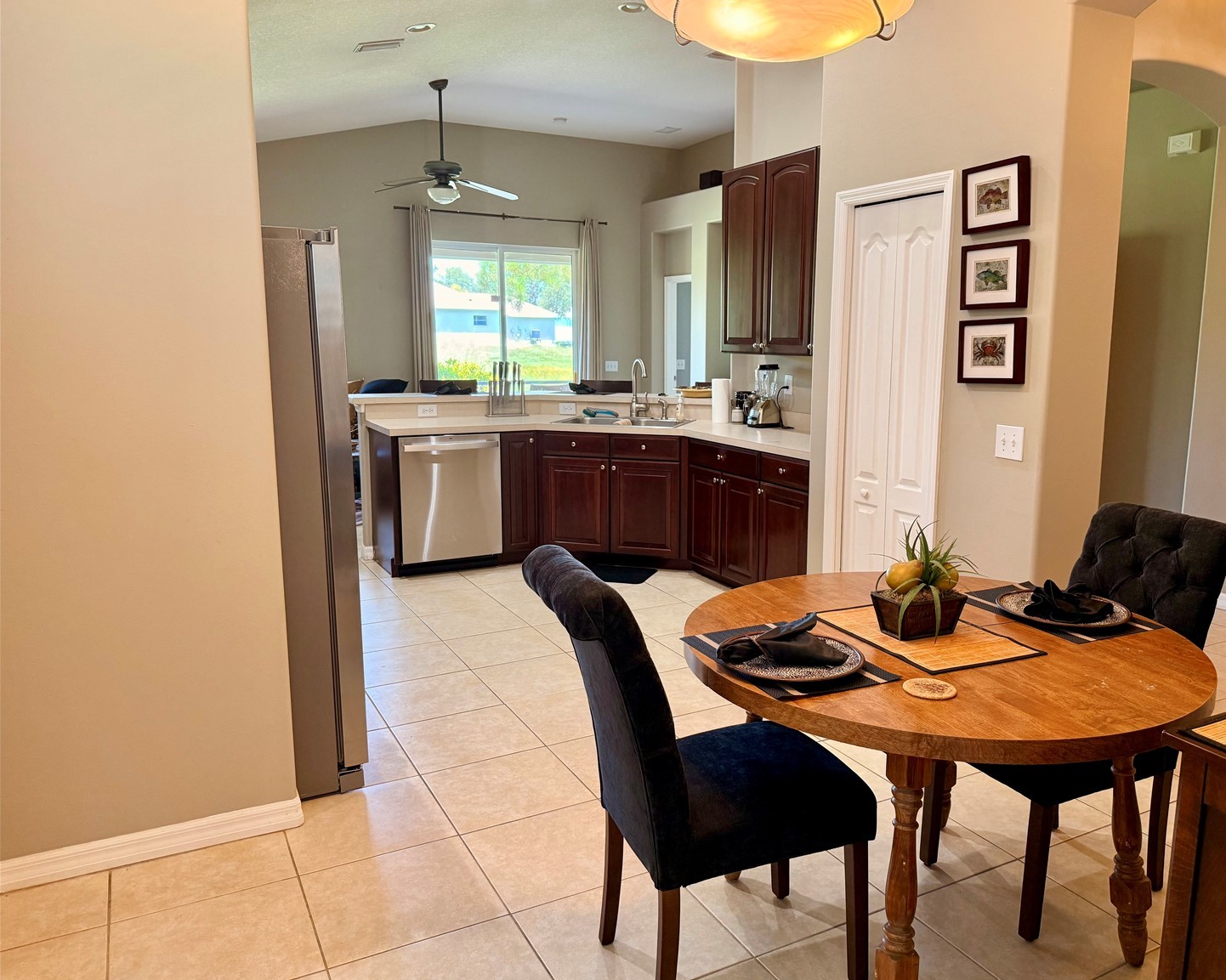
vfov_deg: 54.9
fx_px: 943
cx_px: 679
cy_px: 481
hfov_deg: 65.9
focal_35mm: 26
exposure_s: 1/60
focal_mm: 6.76
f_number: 1.78
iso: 250
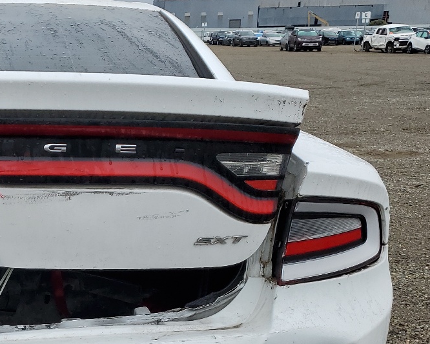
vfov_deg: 24.7
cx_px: -15
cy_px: 263
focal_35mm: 61
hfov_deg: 28.7
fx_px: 776
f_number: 1.5
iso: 50
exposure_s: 1/370
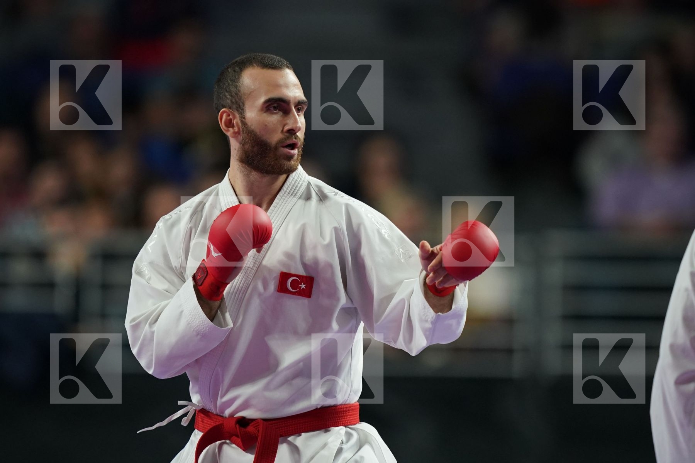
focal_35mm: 600
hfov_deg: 3.4
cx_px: 348
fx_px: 11582
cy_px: 232
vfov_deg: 2.3
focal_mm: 400
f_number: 2.8
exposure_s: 1/1000
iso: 2000
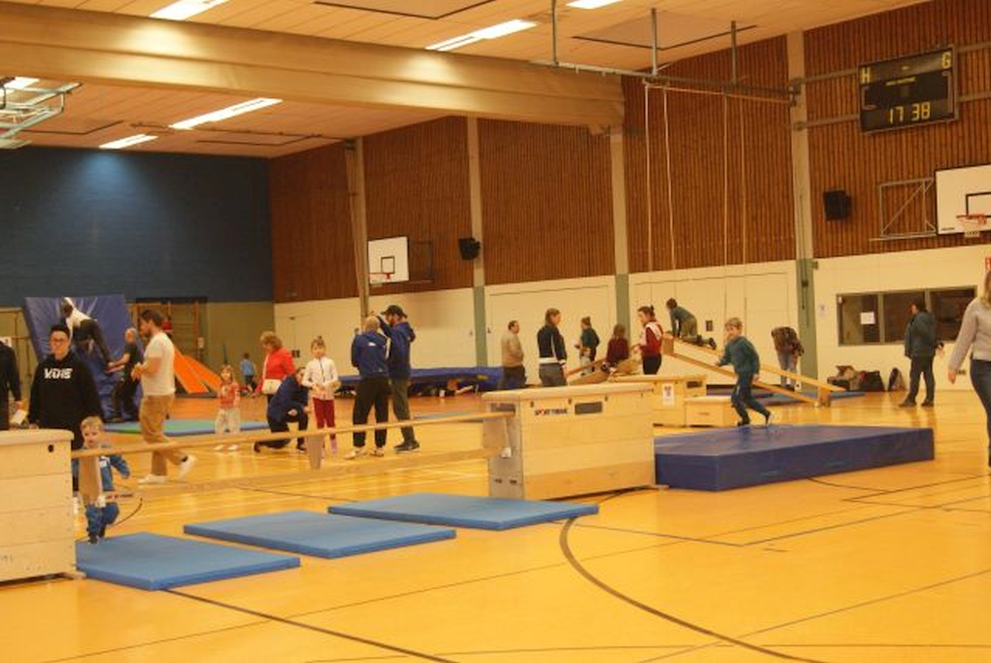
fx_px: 1446
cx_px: 496
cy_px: 332
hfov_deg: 37.8
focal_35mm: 52
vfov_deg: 25.8
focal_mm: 35
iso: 400
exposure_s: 1/60
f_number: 4.5
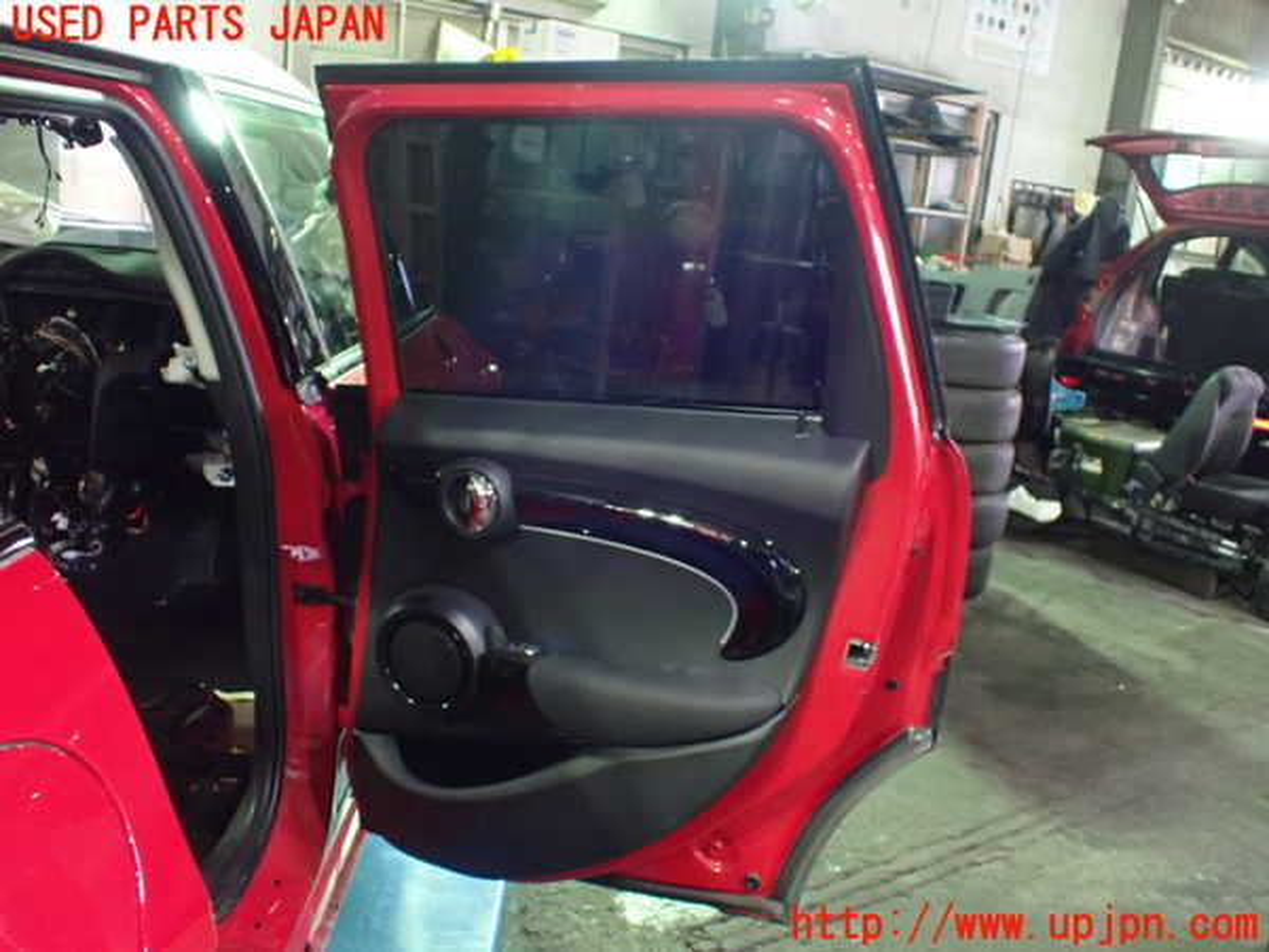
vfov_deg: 46.8
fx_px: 1100
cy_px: 476
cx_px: 634
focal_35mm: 30
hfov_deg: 60.0
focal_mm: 5.4
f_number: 2.3
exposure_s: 1/30
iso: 1250
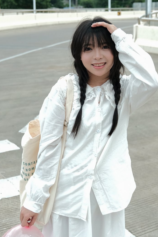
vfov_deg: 32.9
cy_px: 67
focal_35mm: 60
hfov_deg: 22.6
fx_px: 395
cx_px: 85
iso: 100
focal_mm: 21.3
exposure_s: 1/400
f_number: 2.8
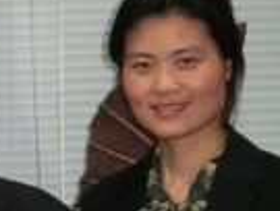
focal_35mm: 222
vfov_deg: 6.7
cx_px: -265
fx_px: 1801
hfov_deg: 8.5
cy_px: 118
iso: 400
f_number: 4.2
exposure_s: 1/30
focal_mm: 8.29
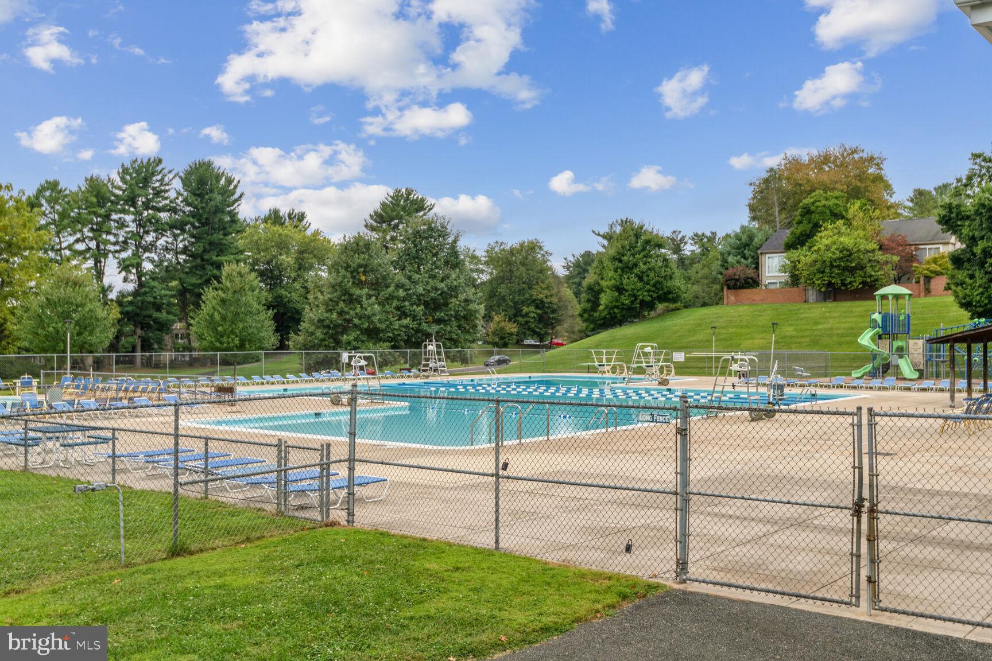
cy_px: 330
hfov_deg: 54.4
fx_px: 964
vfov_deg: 37.9
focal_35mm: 35
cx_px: 496
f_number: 8
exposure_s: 1/250
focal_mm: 35
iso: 200
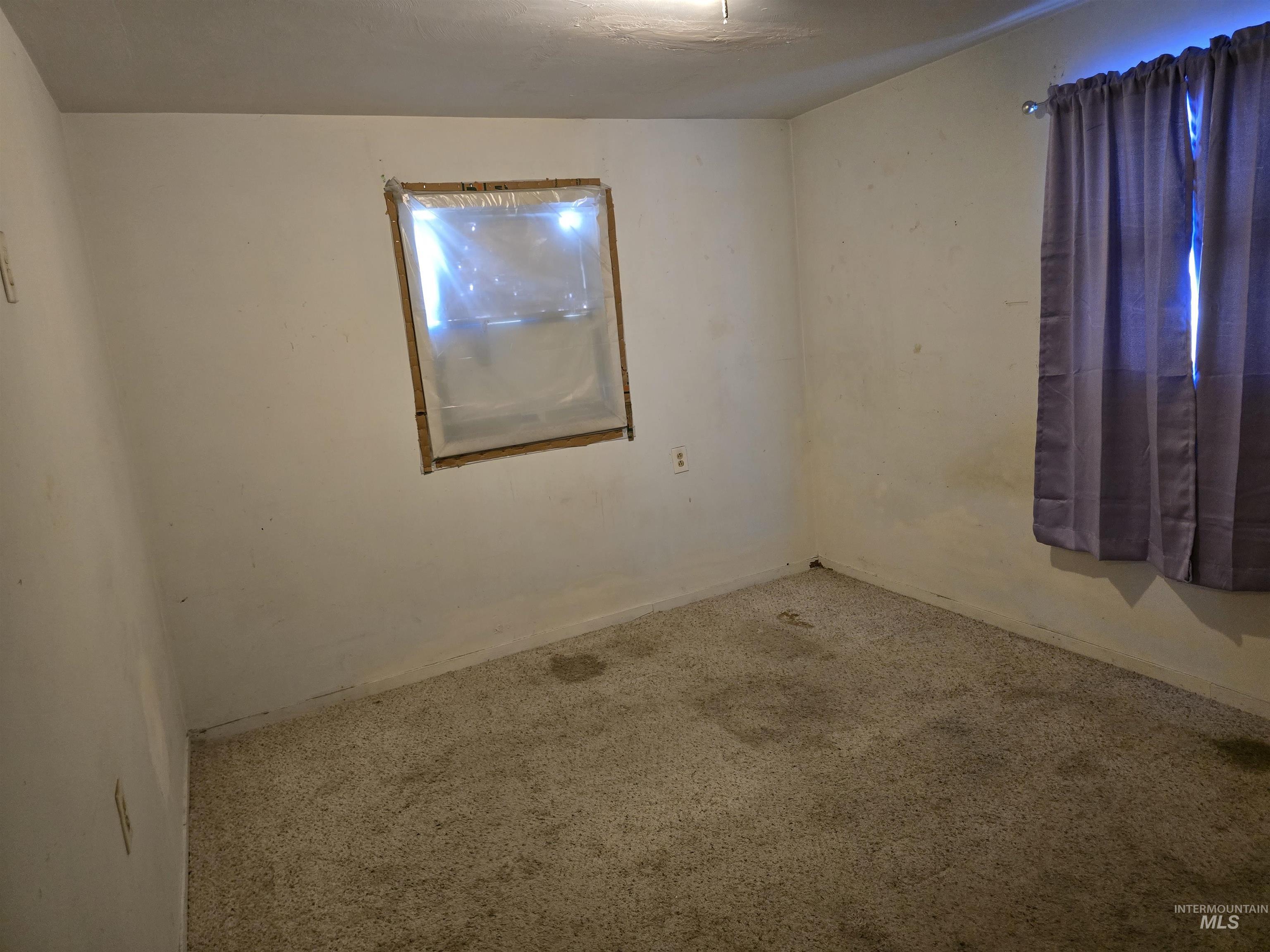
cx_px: 635
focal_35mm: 23
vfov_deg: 58.9
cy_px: 476
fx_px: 844
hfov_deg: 73.9
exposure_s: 1/60
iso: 800
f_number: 1.7
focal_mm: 6.3
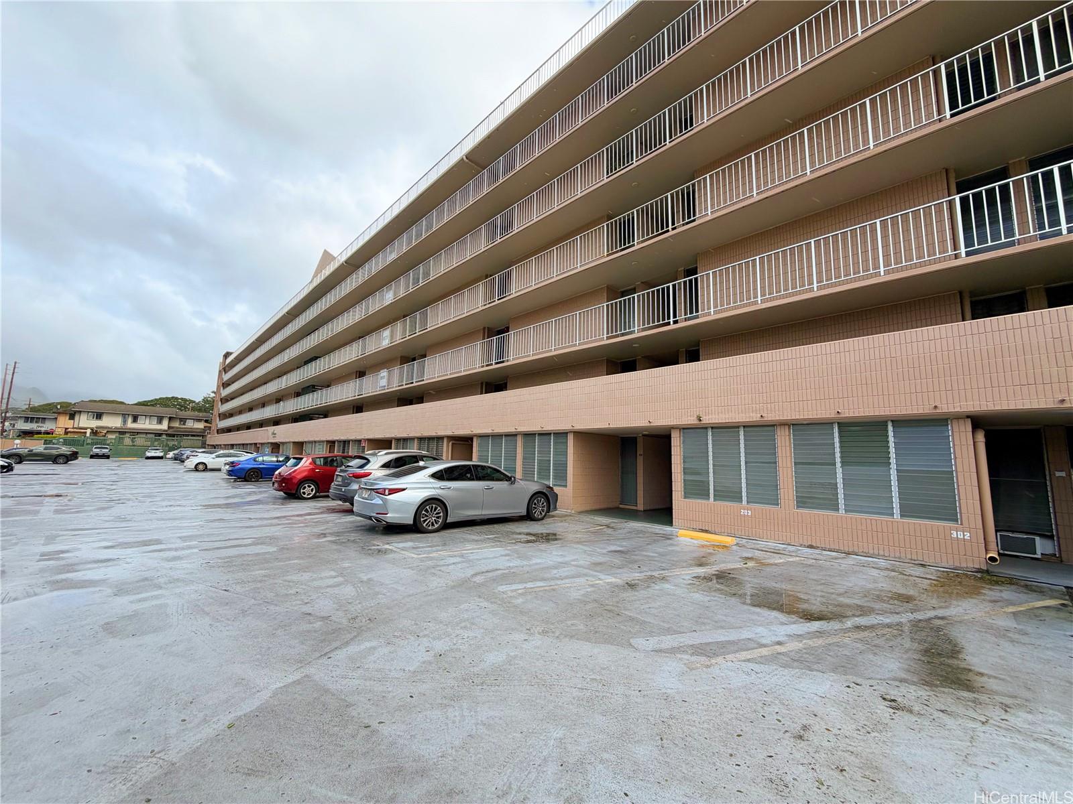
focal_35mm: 14
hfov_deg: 102.1
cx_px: 536
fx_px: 434
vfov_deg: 85.7
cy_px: 402
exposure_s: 1/770
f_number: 2.2
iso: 25
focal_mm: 2.22
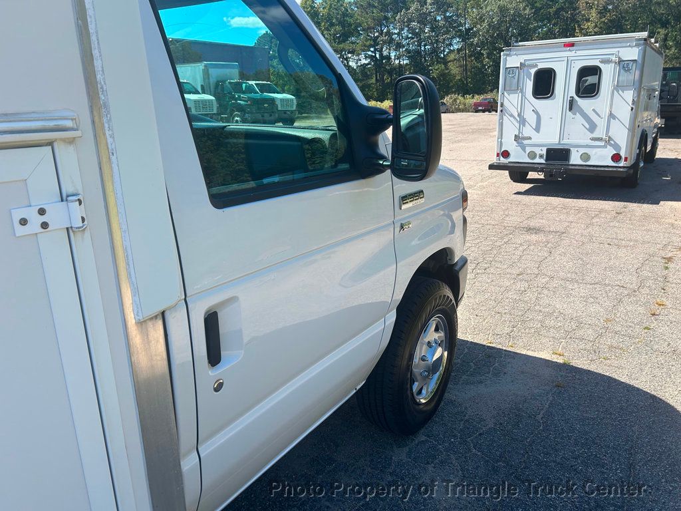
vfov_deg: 53.1
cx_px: 340
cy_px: 256
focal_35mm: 26
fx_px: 511
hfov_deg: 67.3
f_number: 1.5
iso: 50
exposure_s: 1/2045
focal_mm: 5.7
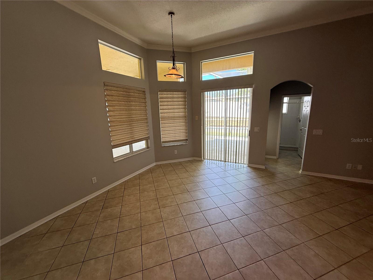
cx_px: 186
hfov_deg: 102.1
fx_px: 151
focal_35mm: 14
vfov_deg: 85.7
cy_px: 140
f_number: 2.2
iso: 80
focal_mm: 2.22
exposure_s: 1/120
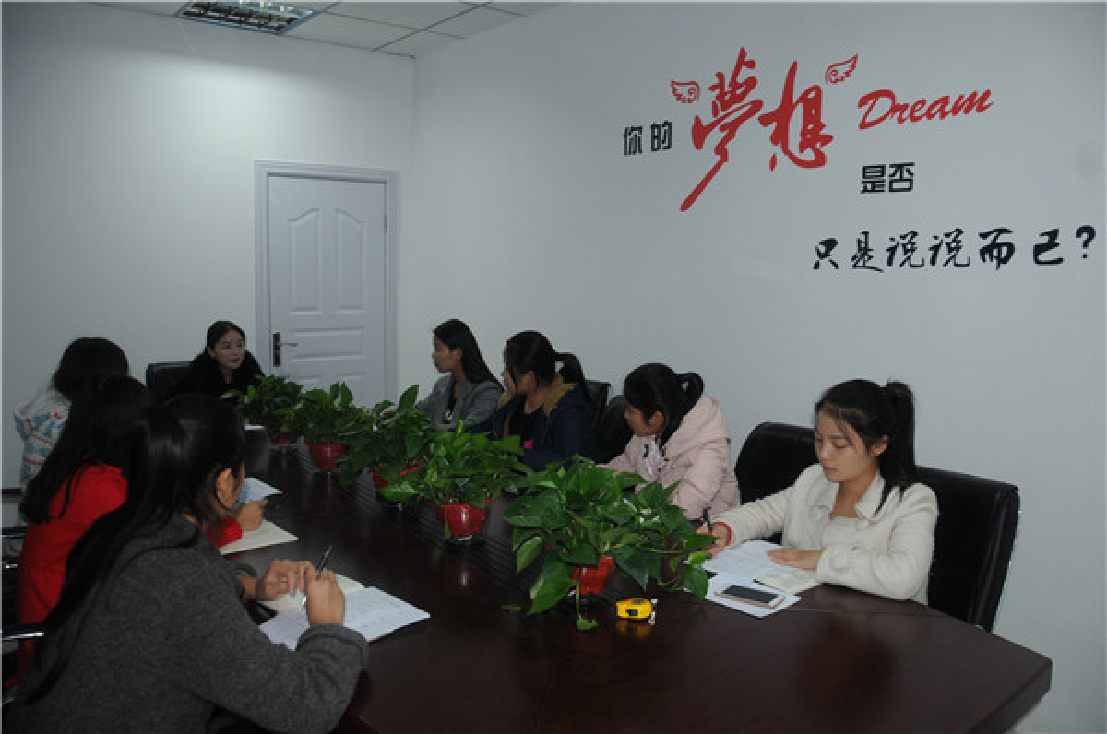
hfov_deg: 67.5
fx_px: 829
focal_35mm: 27
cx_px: 554
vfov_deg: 47.8
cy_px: 367
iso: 500
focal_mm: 18
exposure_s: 1/20
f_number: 3.5
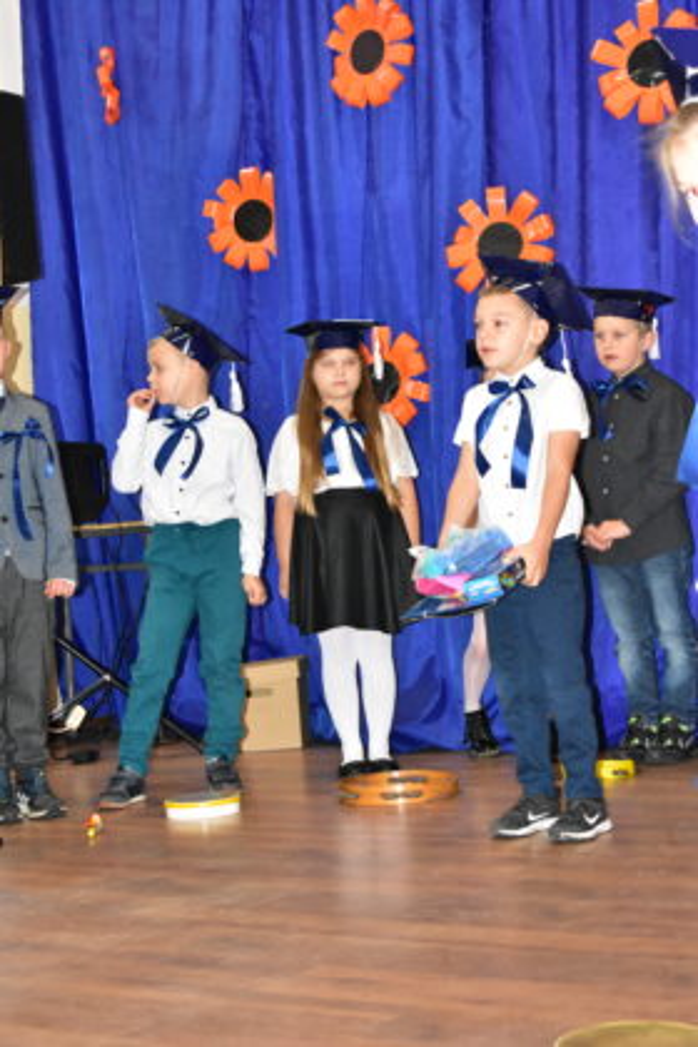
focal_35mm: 75
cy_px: 524
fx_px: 2181
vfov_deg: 27.0
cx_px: 349
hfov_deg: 18.2
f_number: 5.6
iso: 6400
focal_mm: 50
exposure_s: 1/200
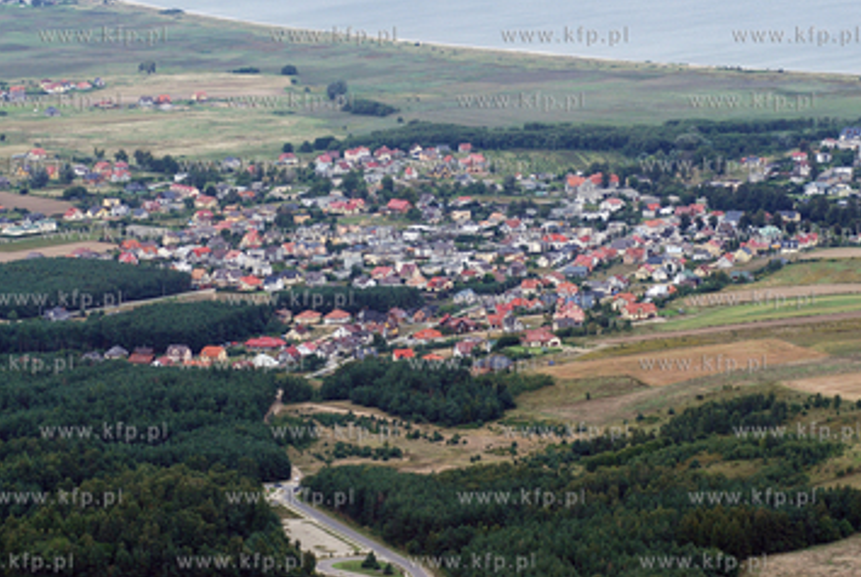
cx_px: 420
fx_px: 4049
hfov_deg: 12.1
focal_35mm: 169
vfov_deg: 8.2
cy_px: 267
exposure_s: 1/800
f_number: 3.5
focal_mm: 100
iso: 400
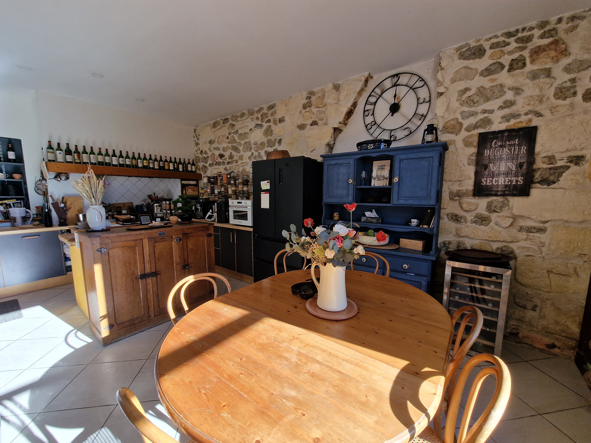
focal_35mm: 13
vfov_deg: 89.9
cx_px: 296
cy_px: 222
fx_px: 222
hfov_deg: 106.2
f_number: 2.2
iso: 50
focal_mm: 2.2
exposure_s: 1/144
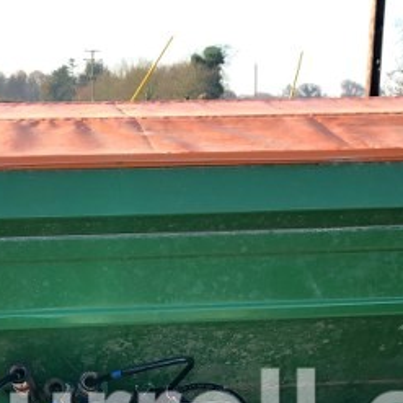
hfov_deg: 21.5
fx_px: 1054
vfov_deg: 20.8
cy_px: 416
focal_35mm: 80
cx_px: 108
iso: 25
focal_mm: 3.99
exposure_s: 1/120
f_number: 1.8
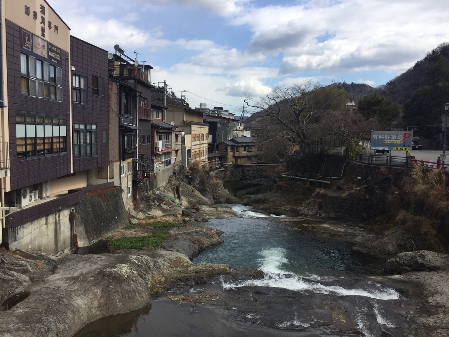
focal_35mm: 29
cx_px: 224
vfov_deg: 48.2
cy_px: 168
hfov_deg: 61.7
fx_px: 376
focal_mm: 4.15
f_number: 2.2
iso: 32
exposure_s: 1/1980
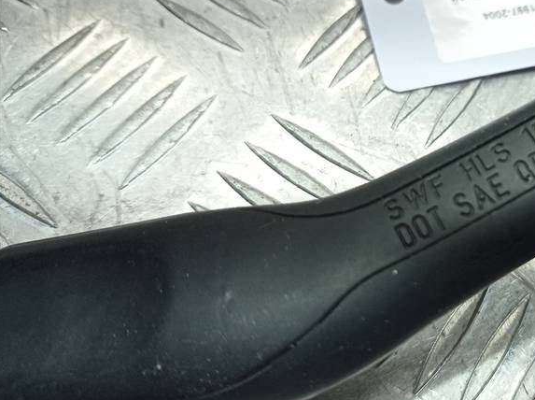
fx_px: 772
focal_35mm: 50
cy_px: 168
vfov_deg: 29.0
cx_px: 473
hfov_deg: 36.1
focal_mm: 4.7
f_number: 1.79
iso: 100
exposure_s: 1/304
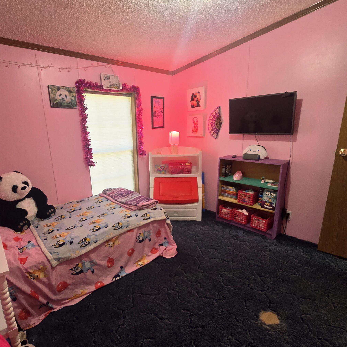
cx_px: 153
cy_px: 187
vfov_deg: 83.8
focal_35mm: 17
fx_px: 193
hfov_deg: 83.6
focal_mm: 2.2
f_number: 2.2
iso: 400
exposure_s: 1/60.2
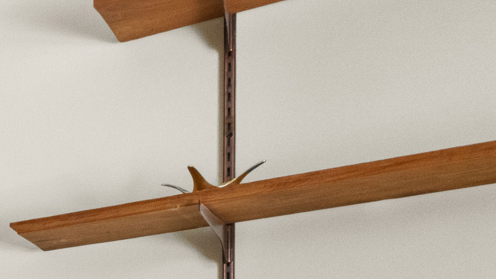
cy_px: 528
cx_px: -651
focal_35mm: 83
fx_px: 1092
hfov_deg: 15.6
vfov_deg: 13.0
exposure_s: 1/30
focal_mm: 14.9
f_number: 11
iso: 1600
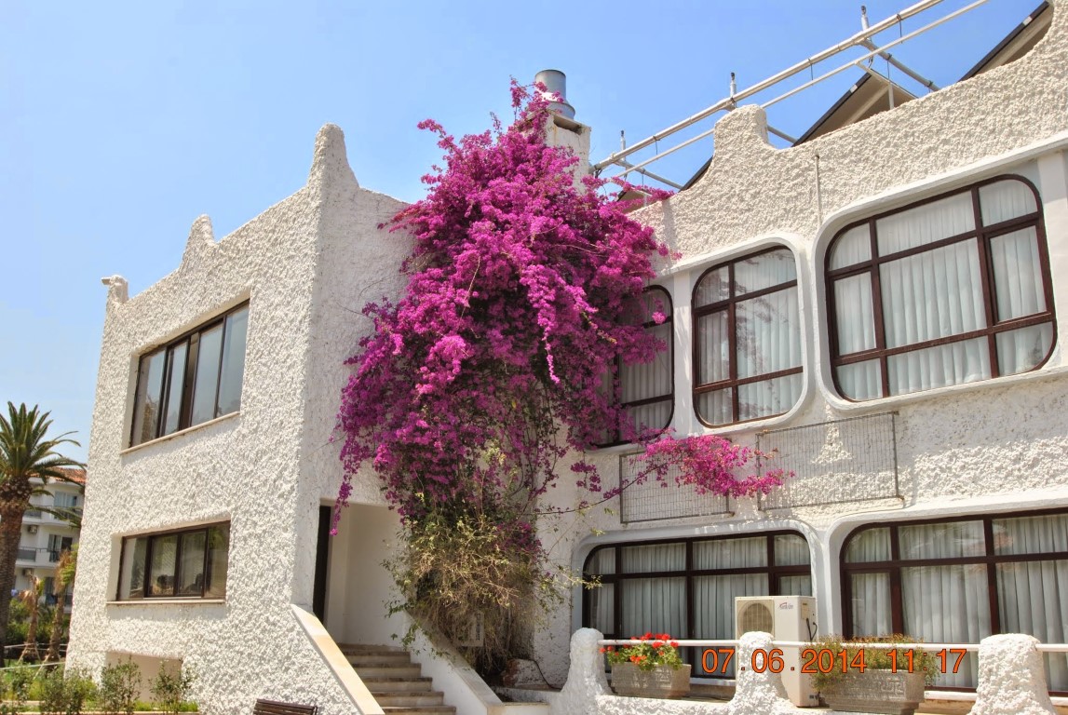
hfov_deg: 53.1
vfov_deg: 37.0
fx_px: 1069
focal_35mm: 36
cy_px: 358
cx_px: 534
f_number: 8
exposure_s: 1/200
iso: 100
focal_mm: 24
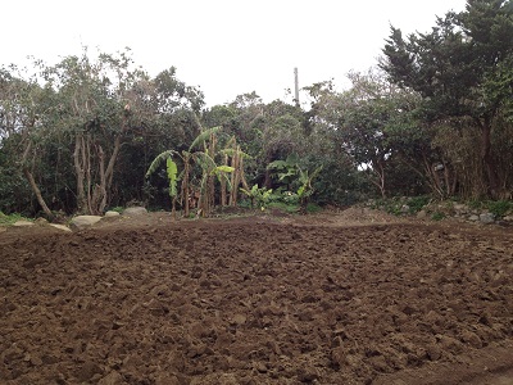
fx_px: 519
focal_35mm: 35
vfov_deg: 40.7
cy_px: 192
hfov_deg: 52.6
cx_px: 256
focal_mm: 4.28
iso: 50
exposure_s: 1/250
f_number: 2.4
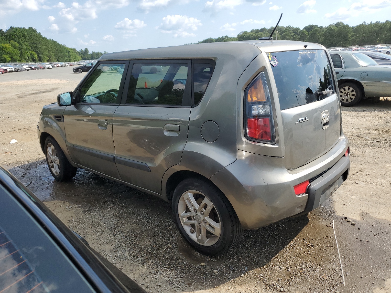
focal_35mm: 26
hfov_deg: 67.3
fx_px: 294
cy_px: 146
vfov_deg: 53.1
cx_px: 196
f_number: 1.5
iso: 50
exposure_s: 1/2500
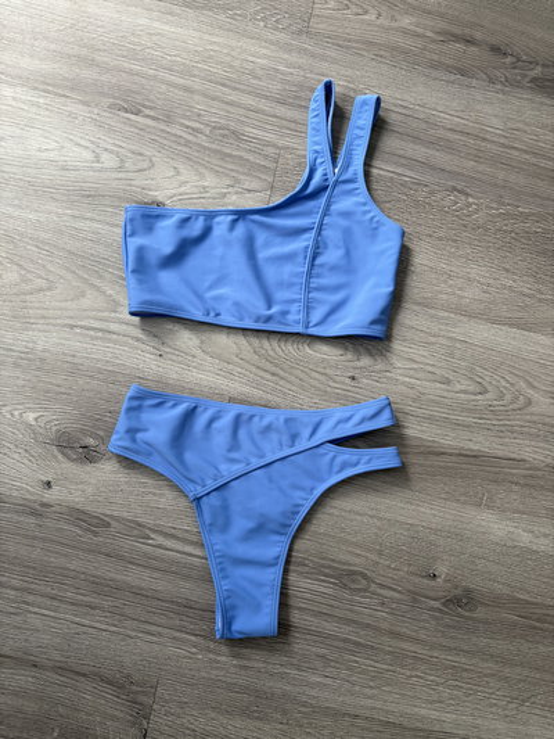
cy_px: 370
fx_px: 555
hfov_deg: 53.1
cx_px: 277
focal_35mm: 26
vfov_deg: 67.3
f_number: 1.6
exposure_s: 1/50
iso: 125
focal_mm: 5.96
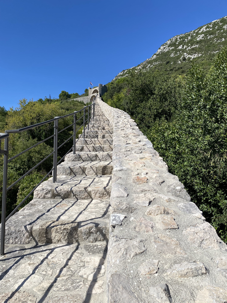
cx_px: 114
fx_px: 227
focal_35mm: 26
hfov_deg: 53.1
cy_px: 152
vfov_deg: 67.3
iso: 32
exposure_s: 1/4274
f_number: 1.8
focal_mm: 4.25
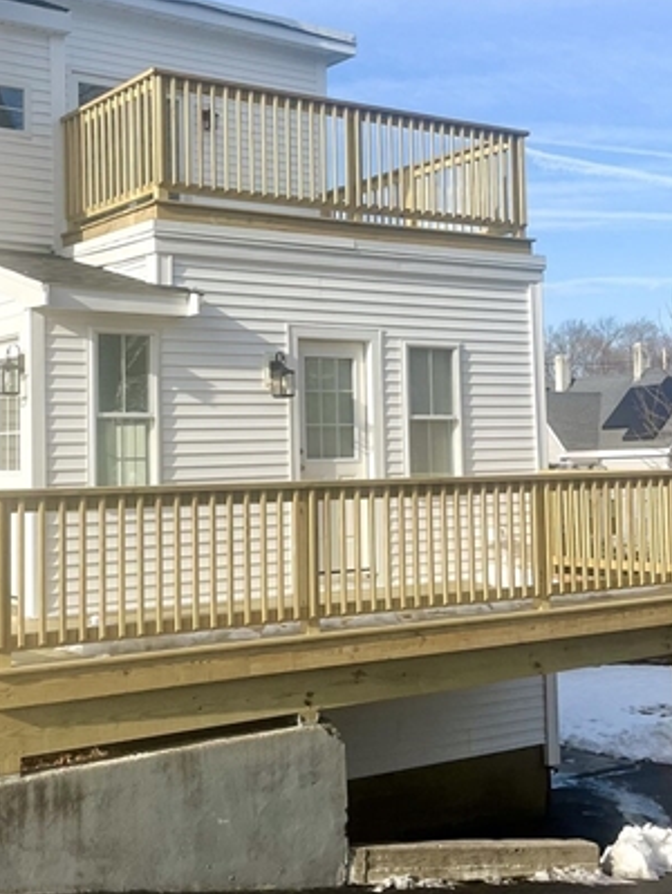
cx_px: 264
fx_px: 1292
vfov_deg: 38.1
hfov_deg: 29.1
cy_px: 379
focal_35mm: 50
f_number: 1.6
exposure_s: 1/3311
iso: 50
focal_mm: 5.1
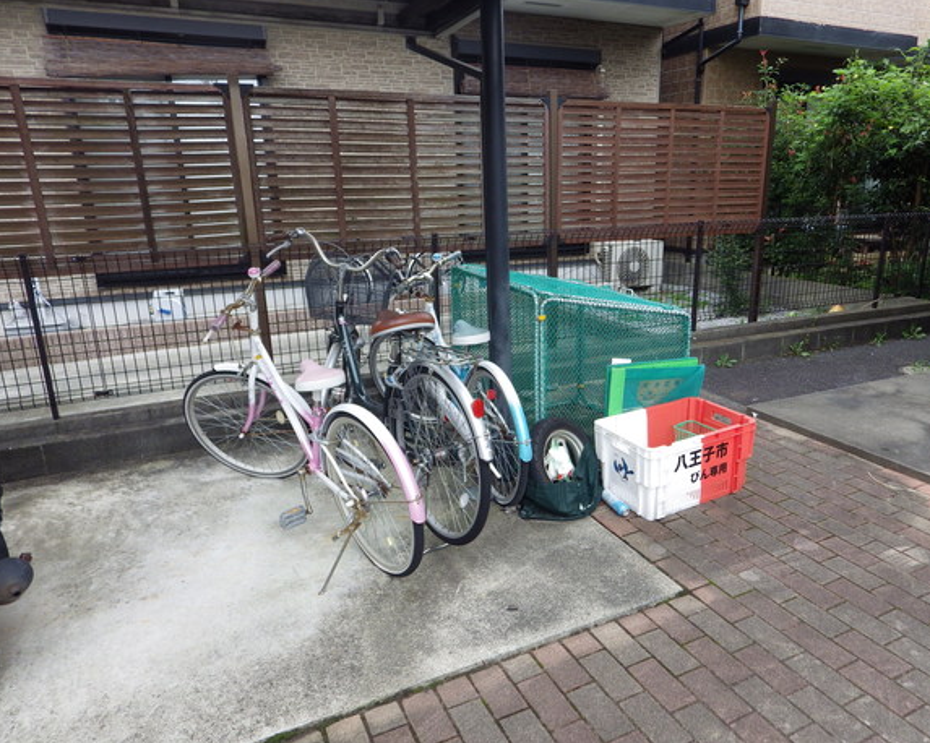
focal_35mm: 24
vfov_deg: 58.7
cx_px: 513
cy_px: 381
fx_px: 660
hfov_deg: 70.1
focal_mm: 4
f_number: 3.1
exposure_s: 1/160
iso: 100
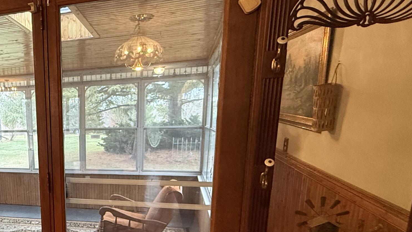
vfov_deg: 36.4
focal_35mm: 31
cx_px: 61
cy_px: 188
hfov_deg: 56.2
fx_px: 339
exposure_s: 1/60
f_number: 2.2
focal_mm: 2.22
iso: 320
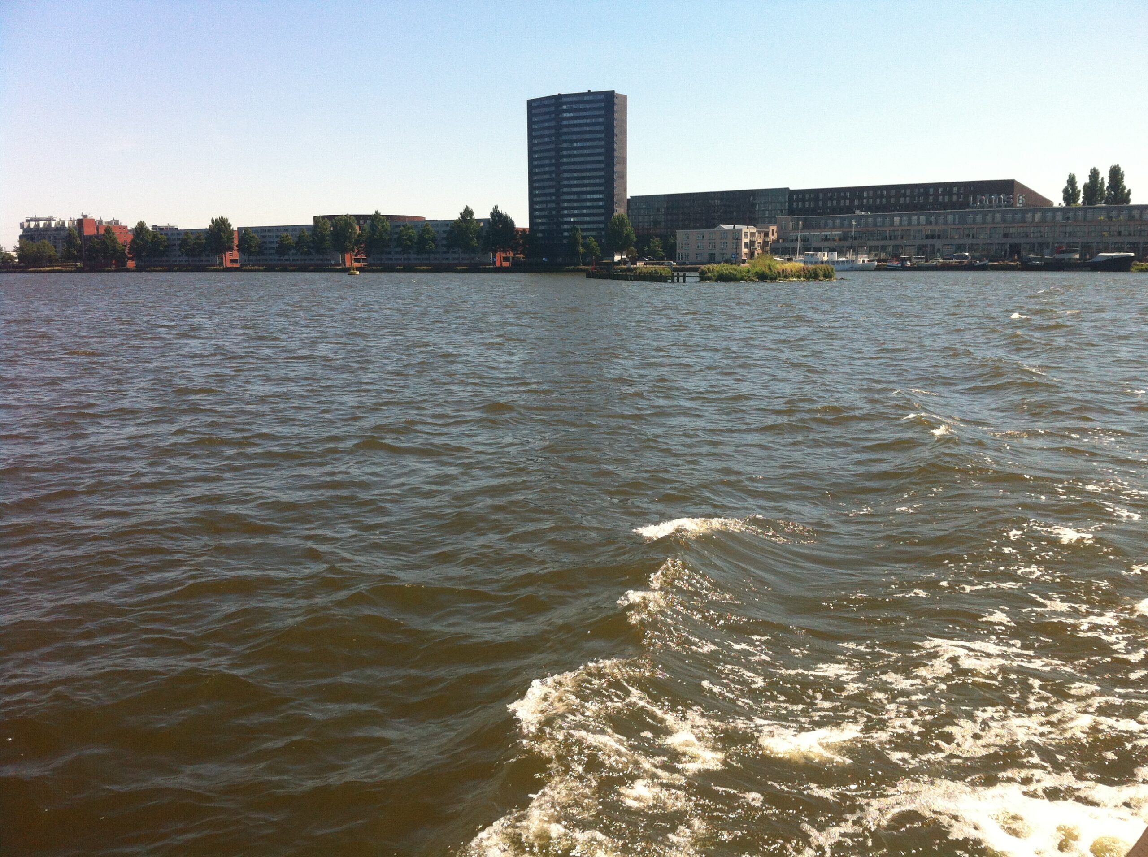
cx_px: 574
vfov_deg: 40.6
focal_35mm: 35
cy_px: 428
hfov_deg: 52.7
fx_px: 1159
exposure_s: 1/1077
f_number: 2.8
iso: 80
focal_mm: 3.85
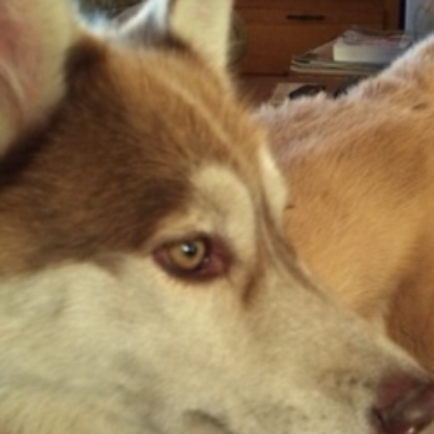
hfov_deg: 26.2
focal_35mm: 65
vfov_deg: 26.1
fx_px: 922
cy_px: 336
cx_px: 315
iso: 250
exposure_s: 1/17
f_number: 2.2
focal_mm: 4.15
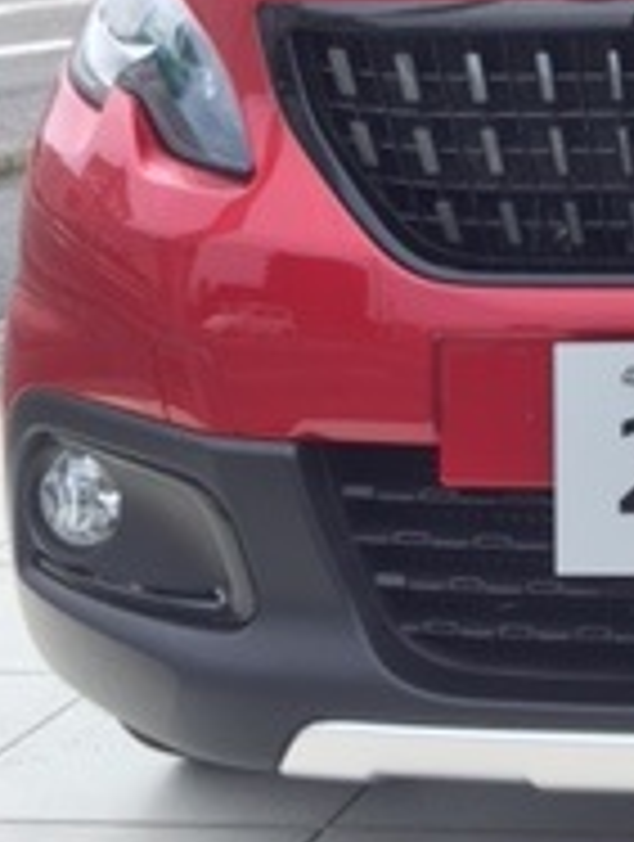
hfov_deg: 14.1
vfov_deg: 17.9
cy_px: -378
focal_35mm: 99
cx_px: 917
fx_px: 2409
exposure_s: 1/488
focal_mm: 4.15
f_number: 2.2
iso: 32
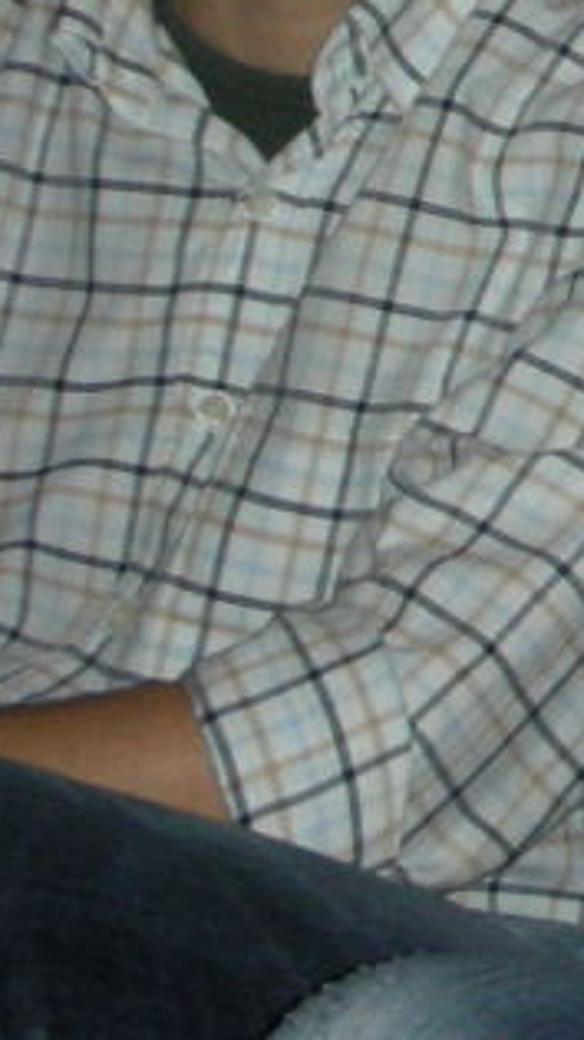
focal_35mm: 216
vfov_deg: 9.8
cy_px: -175
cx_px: 1670
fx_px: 5951
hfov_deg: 5.3
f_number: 4
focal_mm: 10.1
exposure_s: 1/120
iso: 168
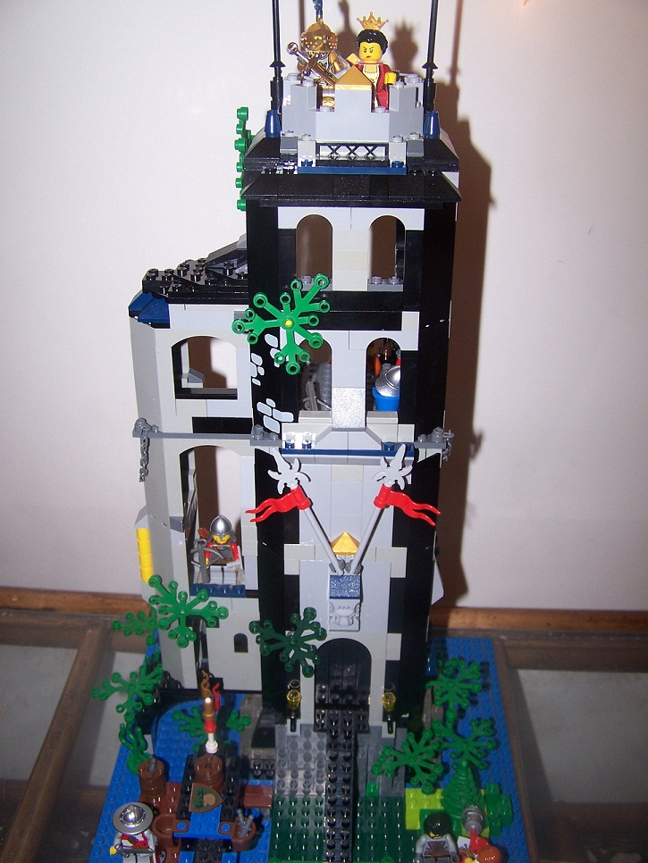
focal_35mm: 38
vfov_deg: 49.0
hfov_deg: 37.7
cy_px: 432
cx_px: 324
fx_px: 948
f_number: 2.8
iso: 80
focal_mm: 6.3
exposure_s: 1/60
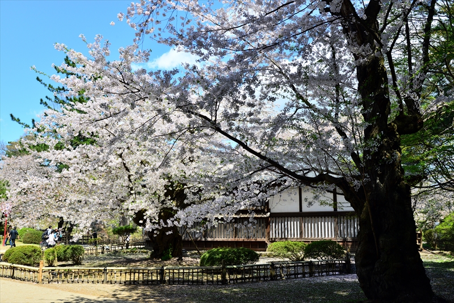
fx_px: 429
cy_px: 152
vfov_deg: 38.9
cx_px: 227
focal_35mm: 34
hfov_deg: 55.8
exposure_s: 1/400
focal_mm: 34
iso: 400
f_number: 10
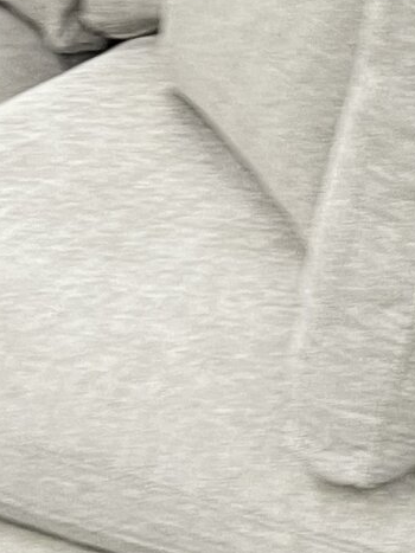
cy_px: 172
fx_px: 2191
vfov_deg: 14.4
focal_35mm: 137
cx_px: 392
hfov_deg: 10.7
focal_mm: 5.1
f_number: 1.6
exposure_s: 1/60
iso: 200
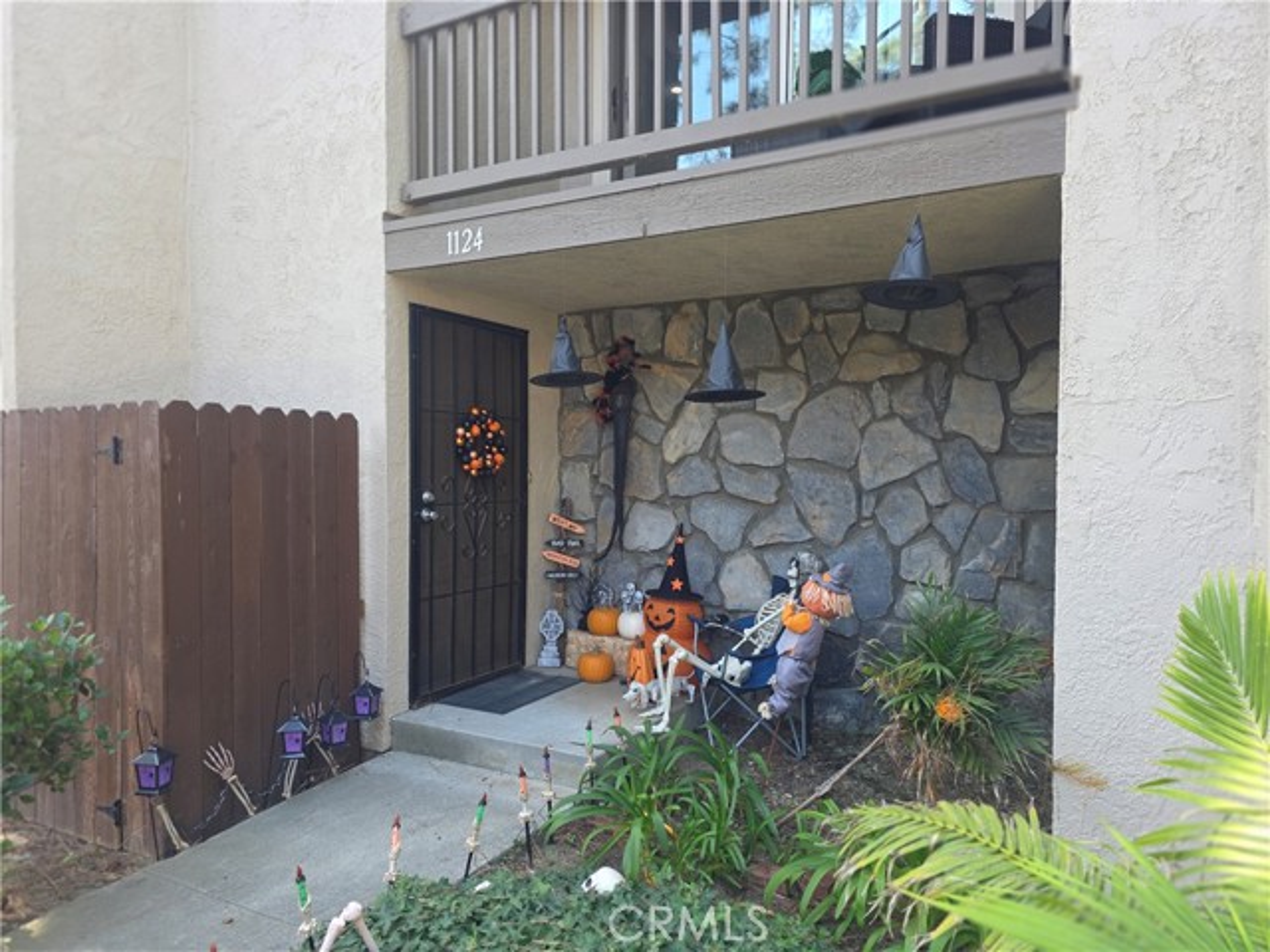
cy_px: 476
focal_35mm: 23
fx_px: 844
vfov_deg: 58.9
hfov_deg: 73.9
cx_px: 635
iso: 80
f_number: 1.7
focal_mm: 6.3
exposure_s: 1/180
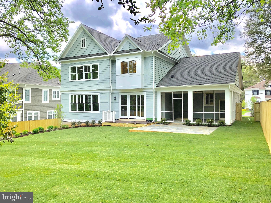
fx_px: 219
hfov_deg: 63.4
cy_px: 102
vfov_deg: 49.7
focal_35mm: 28
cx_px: 136
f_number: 1.8
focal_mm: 3.99
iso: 20
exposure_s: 1/631
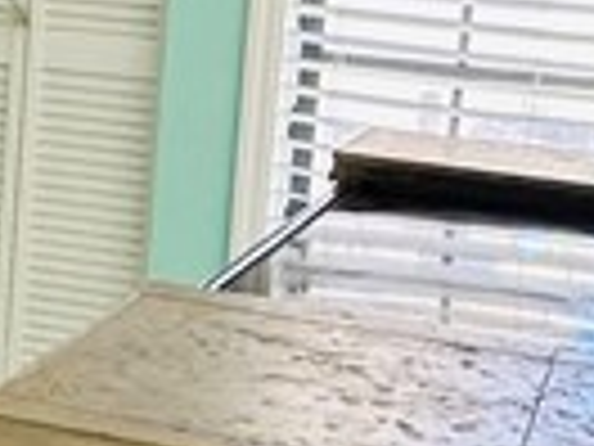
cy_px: 117
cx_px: -22
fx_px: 1870
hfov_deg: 17.6
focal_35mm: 109
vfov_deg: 13.5
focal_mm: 2.22
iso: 250
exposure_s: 1/99
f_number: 2.2
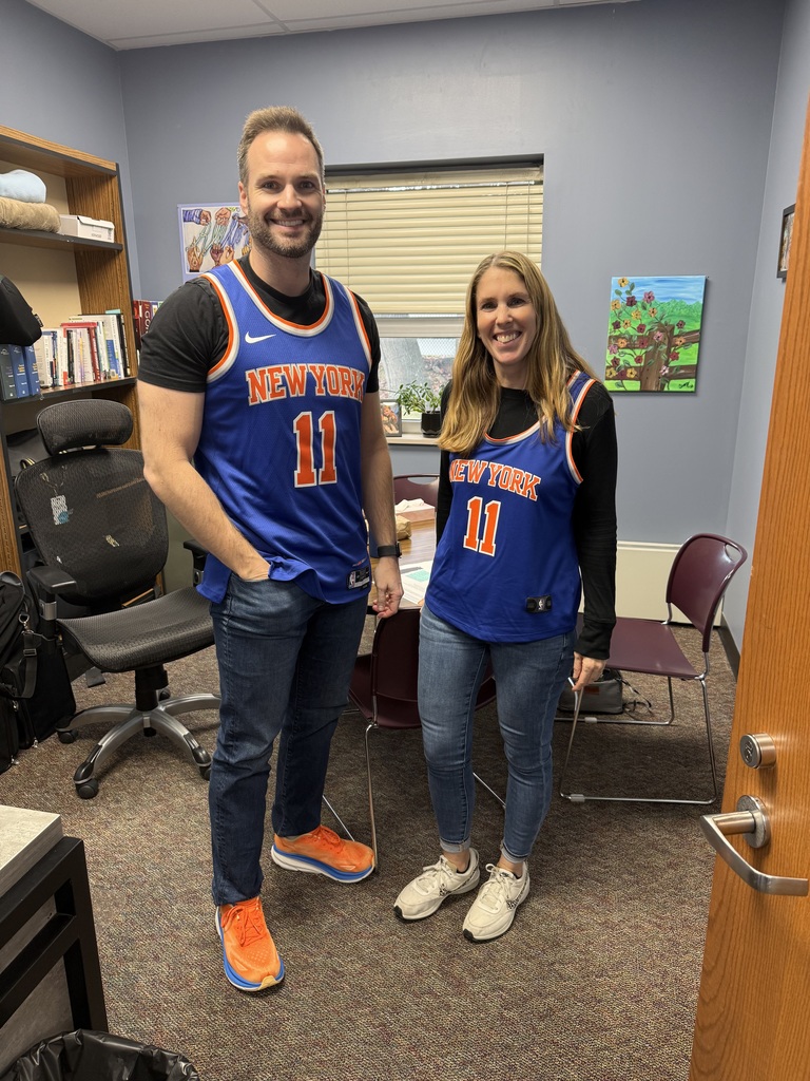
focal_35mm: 24
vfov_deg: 71.6
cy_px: 540
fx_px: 749
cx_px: 405
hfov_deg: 56.8
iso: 125
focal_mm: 6.76
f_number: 1.78
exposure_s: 1/60
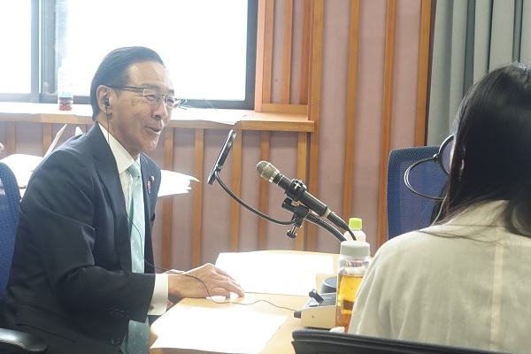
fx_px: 619
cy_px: 177
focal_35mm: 42
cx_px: 266
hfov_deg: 46.4
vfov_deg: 31.9
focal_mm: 15.87
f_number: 2.8
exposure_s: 1/50
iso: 250
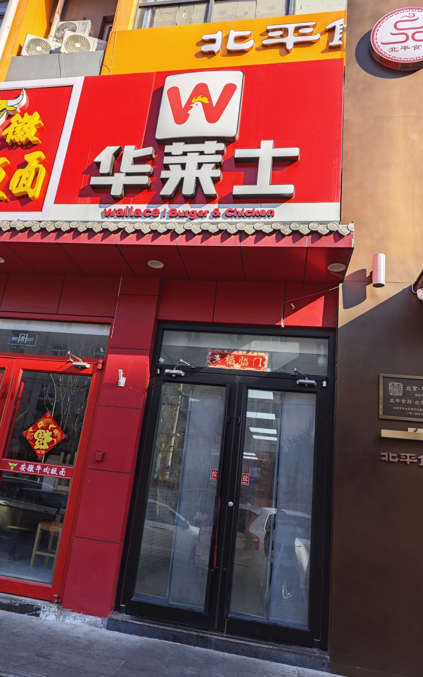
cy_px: 343
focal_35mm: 25
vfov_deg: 72.5
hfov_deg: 49.2
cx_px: 188
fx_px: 461
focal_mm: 6.68
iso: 50
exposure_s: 1/400
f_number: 1.42
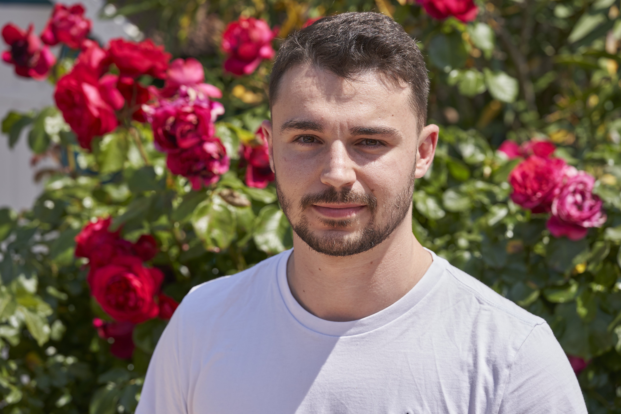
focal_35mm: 105
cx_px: 310
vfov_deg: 13.0
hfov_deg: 19.5
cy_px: 207
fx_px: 1811
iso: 100
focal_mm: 105
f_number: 5
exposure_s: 1/500
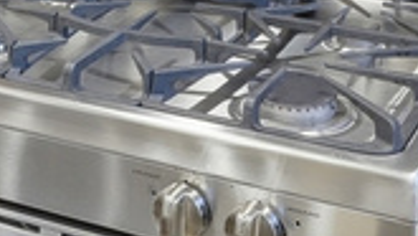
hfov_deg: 20.4
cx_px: 109
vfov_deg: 9.9
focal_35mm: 104
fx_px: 1153
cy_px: -368
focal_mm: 16
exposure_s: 1/100
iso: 250
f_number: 9
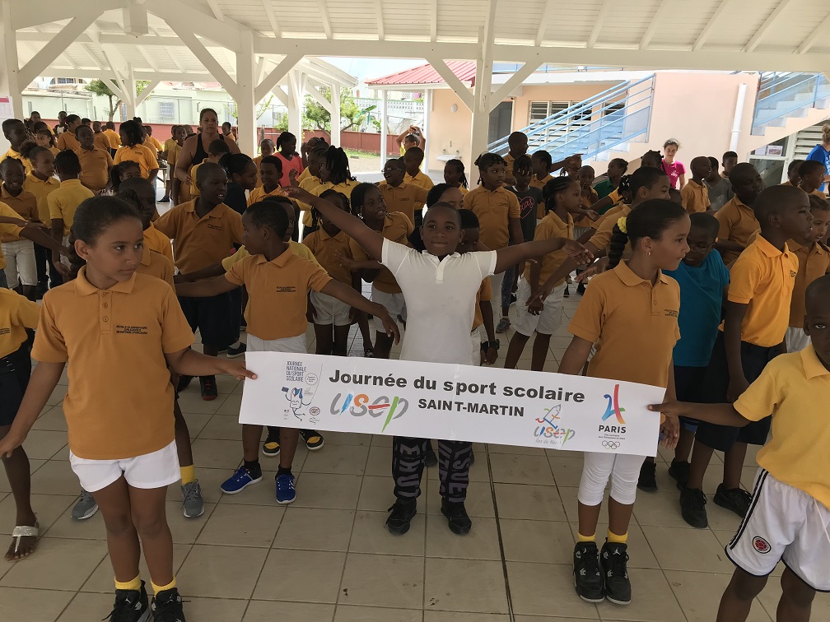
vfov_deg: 49.7
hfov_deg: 63.4
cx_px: 415
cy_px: 311
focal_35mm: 28
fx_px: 671
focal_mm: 3.99
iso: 20
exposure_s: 1/346
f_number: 1.8
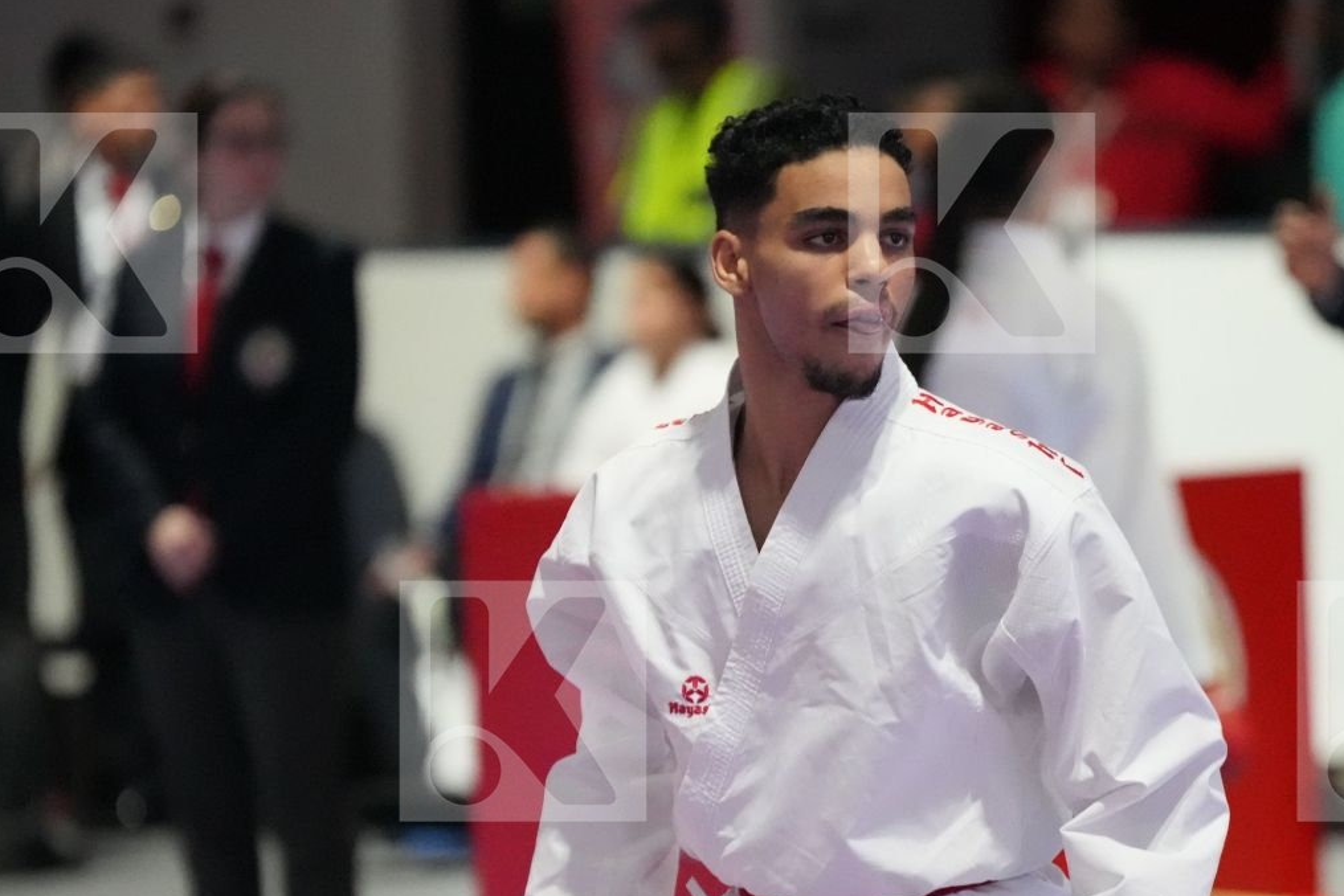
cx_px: 972
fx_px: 10790
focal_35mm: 289
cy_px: 701
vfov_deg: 4.8
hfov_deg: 7.1
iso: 12800
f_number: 2.8
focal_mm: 163
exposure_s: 1/800
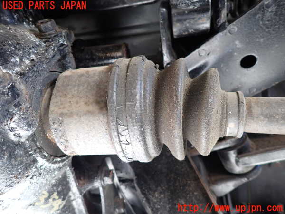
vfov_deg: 54.9
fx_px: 206
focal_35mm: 25
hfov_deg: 69.4
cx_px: 142
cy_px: 107
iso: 320
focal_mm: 4.5
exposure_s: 1/30
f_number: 2
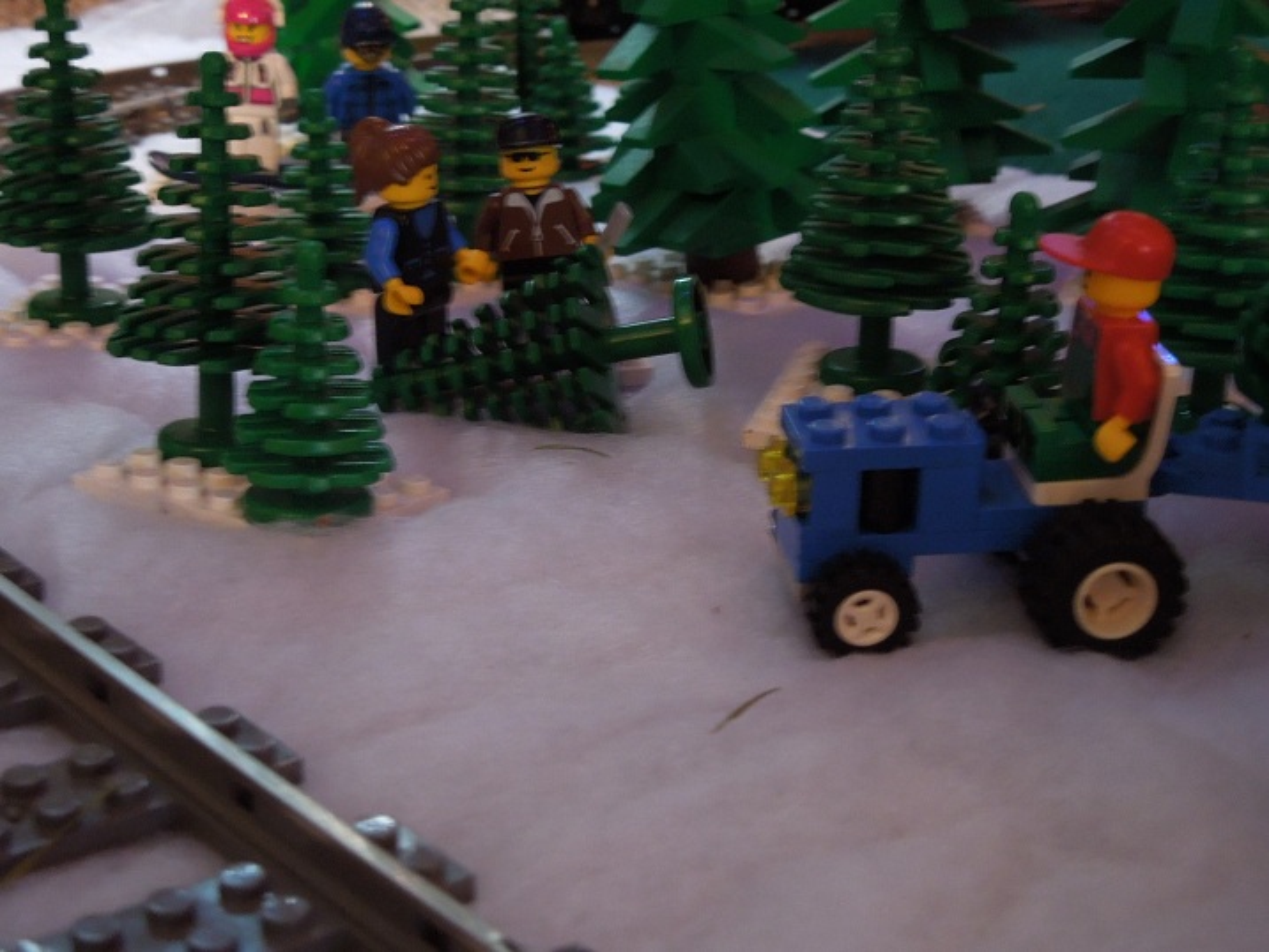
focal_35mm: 54
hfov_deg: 35.5
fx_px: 1980
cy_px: 476
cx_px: 634
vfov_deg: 27.0
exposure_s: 1/2.5
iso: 800
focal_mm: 9.8
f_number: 4.2
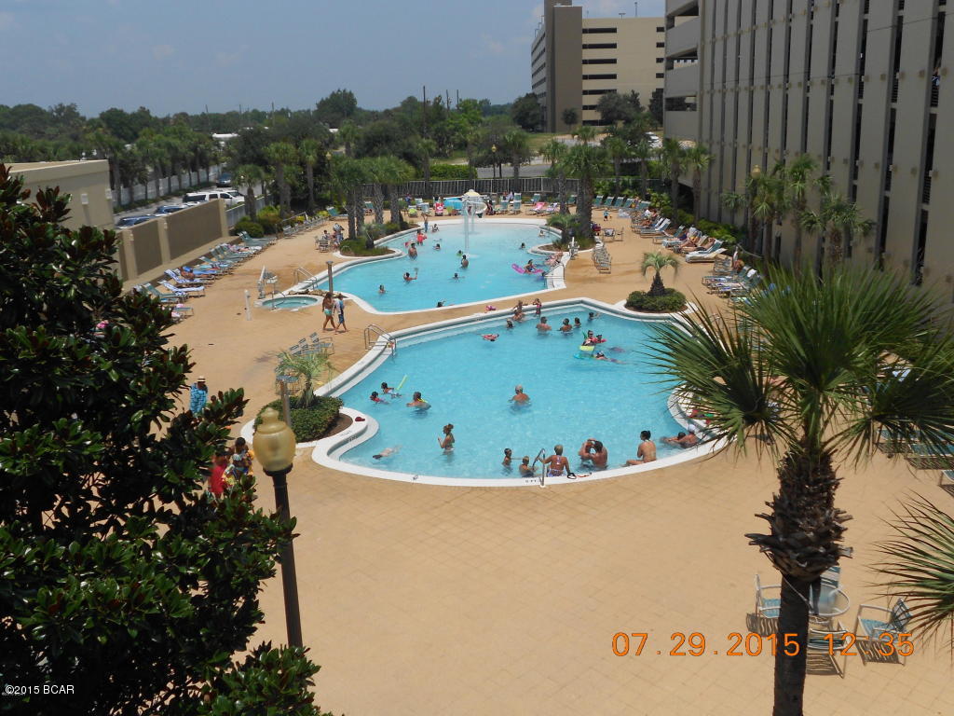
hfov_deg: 56.8
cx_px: 477
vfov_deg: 44.2
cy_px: 358
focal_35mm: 32
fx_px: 882
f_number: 9
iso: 80
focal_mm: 5.8
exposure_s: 1/320
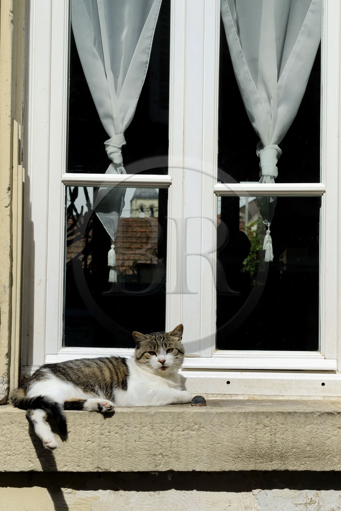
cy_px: 256
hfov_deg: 19.4
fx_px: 995
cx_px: 170
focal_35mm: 70
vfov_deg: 28.8
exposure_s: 1/200
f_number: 14
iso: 200
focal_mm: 70
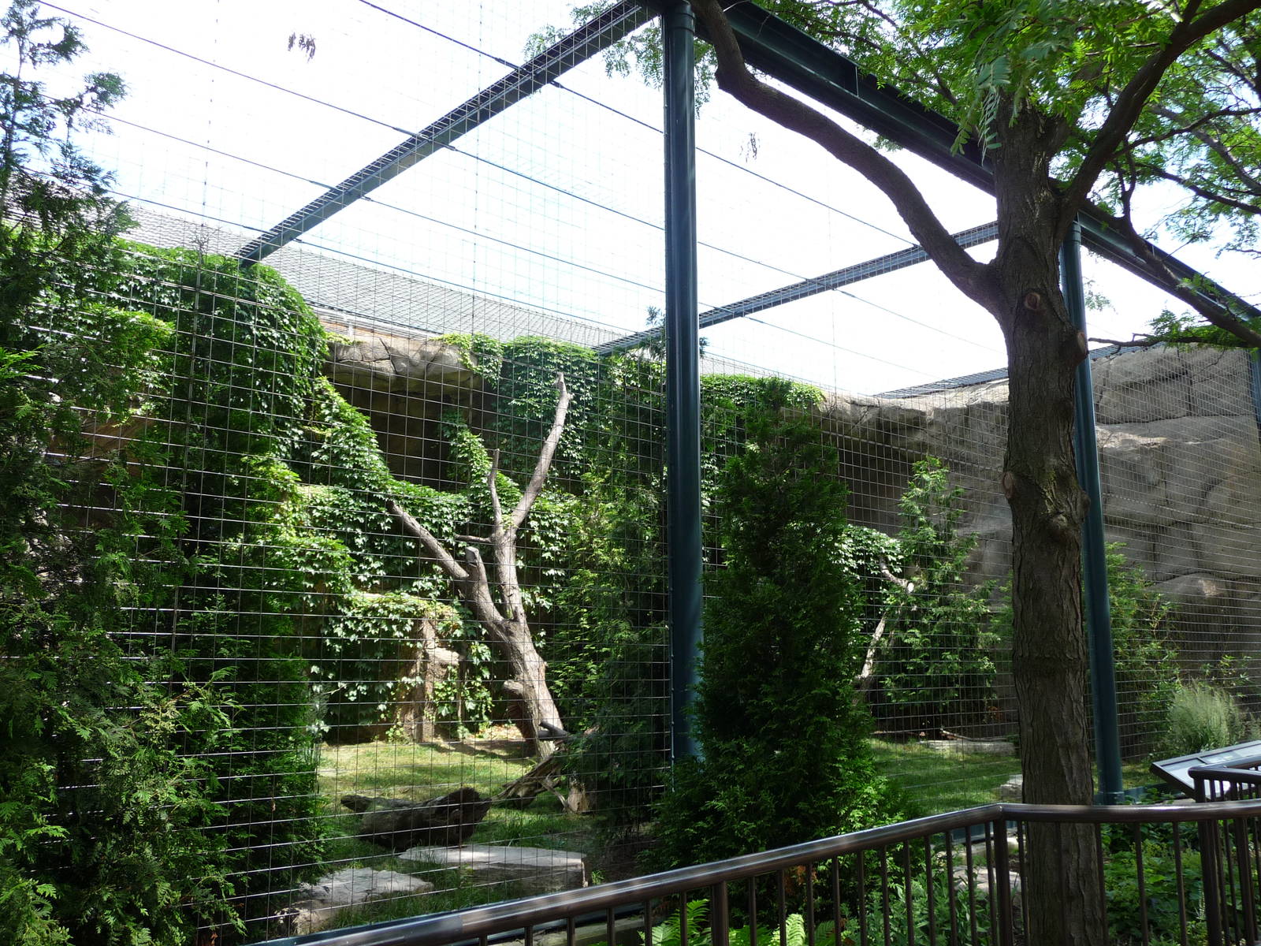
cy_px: 473
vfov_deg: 46.8
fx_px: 1093
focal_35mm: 30
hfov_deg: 60.0
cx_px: 630
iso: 100
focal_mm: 5
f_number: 3.4
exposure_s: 1/160
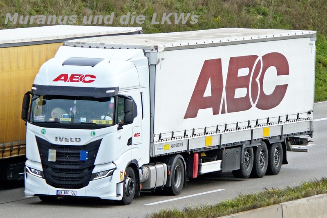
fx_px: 2724
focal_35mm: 300
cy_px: 109
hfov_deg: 6.9
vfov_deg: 4.6
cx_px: 164
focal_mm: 200
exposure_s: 1/2500
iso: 1600
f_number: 6.3
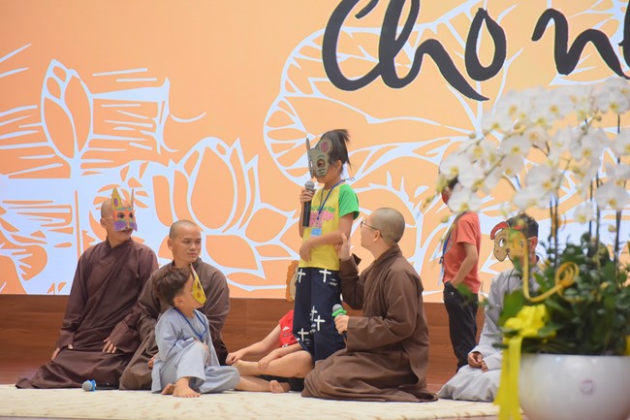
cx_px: 315
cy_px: 210
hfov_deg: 14.2
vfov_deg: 9.5
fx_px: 2537
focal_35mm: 145
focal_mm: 145
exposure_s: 1/125
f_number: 4.8
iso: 1600
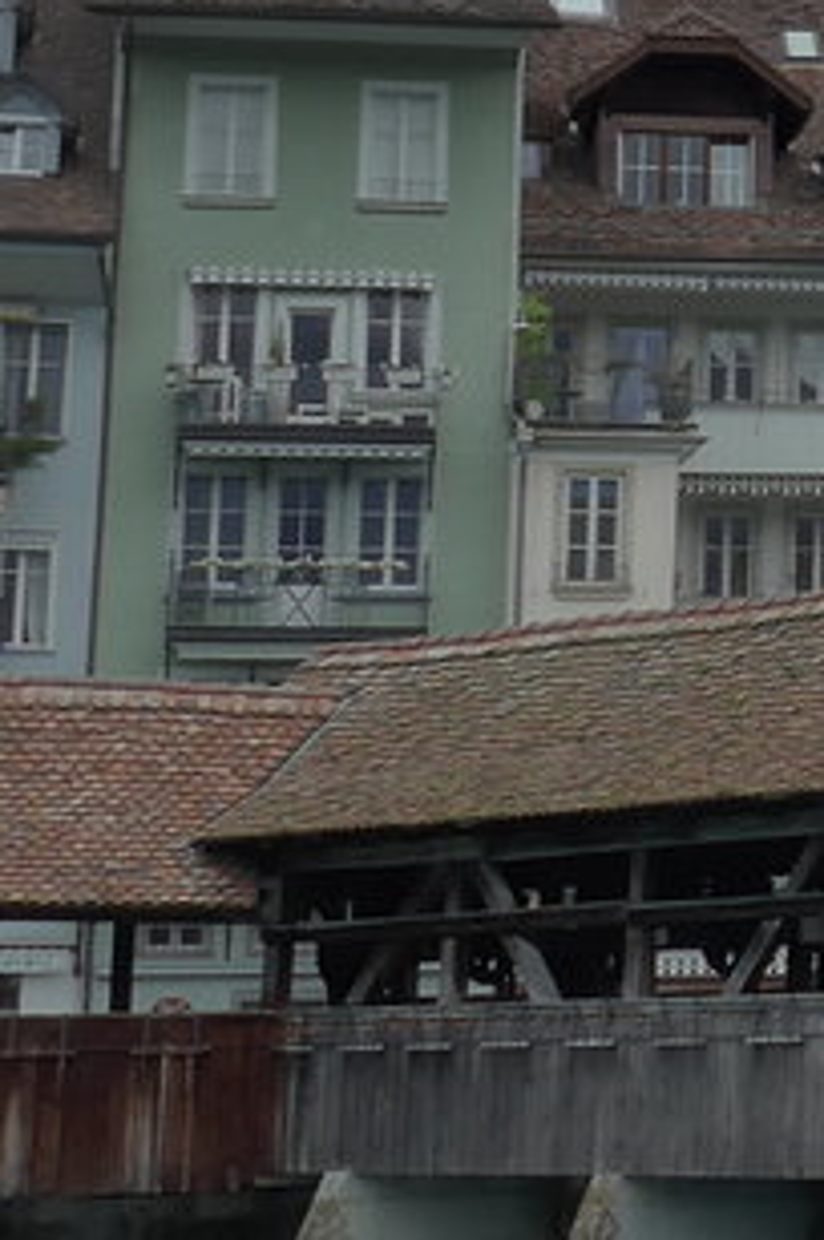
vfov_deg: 17.0
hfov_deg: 10.5
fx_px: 4060
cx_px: 1709
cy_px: 57
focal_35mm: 118
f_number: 5
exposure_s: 1/640
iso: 160
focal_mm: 6
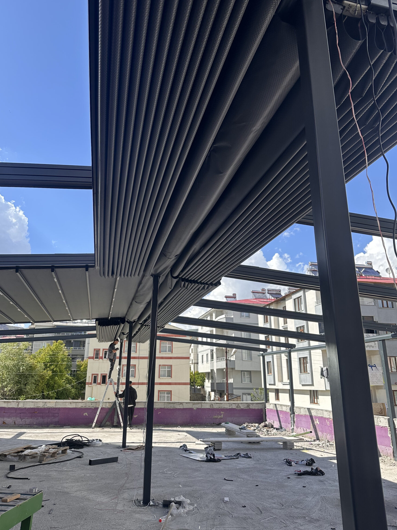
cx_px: 187
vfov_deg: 65.3
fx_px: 413
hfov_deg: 51.3
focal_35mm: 27
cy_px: 248
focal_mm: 6.86
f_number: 1.78
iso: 80
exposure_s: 1/2252
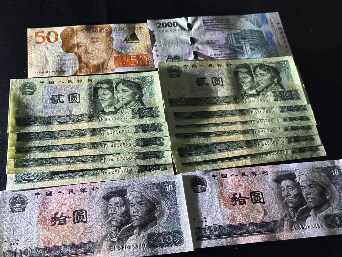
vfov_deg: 30.3
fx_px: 474
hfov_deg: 39.7
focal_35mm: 48
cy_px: 128
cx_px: 171
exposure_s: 1/34
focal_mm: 6.86
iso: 500
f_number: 1.78
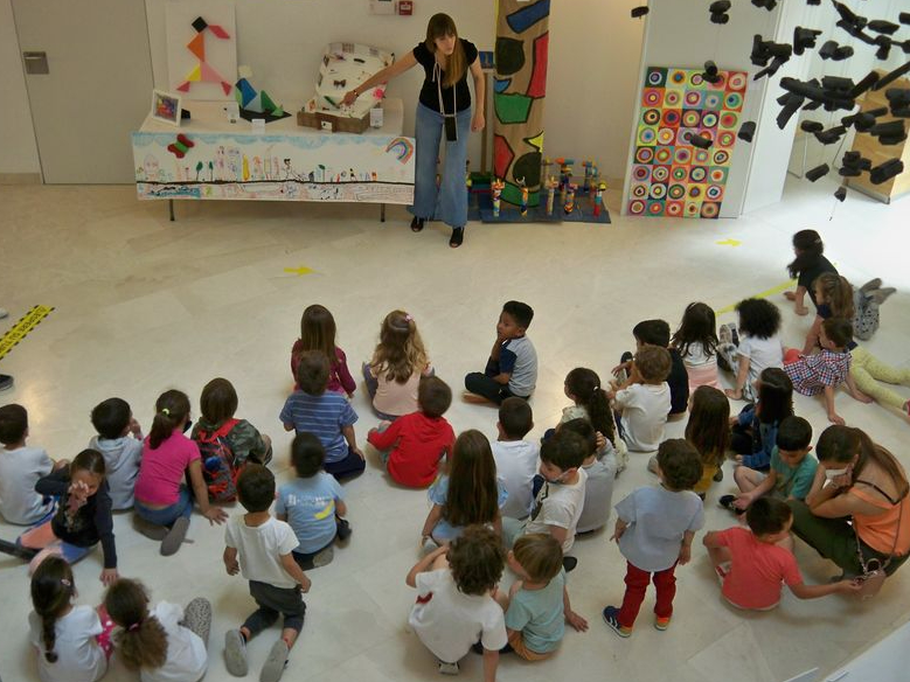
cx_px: 452
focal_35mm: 38
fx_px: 999
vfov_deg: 37.7
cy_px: 337
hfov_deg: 49.0
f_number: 3.1
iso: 200
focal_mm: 7.9
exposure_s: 1/30
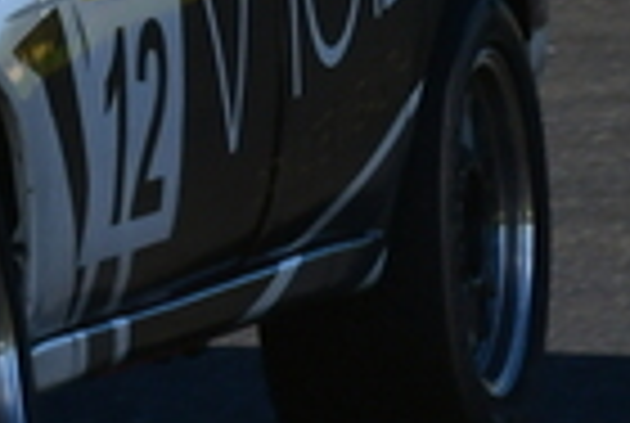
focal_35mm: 3590
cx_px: -144
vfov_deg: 0.4
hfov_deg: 0.6
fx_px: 62958
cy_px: -416
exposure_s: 1/640
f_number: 13
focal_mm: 420
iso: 500
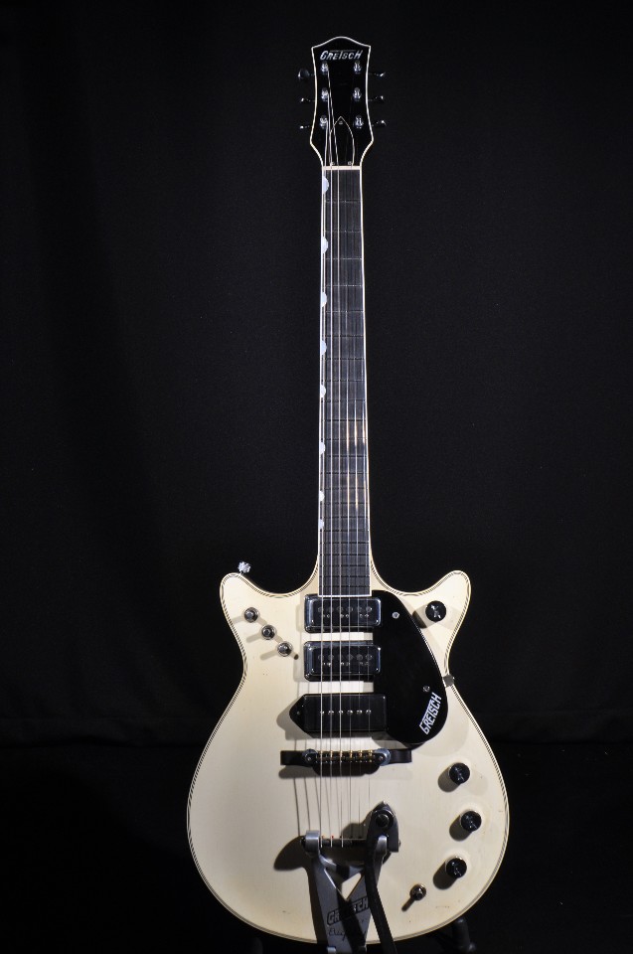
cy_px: 477
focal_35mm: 75
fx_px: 1984
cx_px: 316
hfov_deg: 18.1
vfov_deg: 27.0
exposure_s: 1/160
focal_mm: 50
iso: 400
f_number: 11
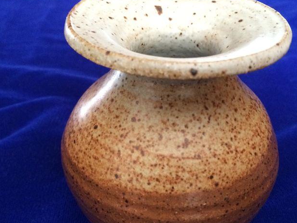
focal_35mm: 44
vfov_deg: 32.8
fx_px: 377
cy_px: 118
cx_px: 155
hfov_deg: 43.0
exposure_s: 1/24
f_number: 2.2
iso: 320
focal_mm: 4.12
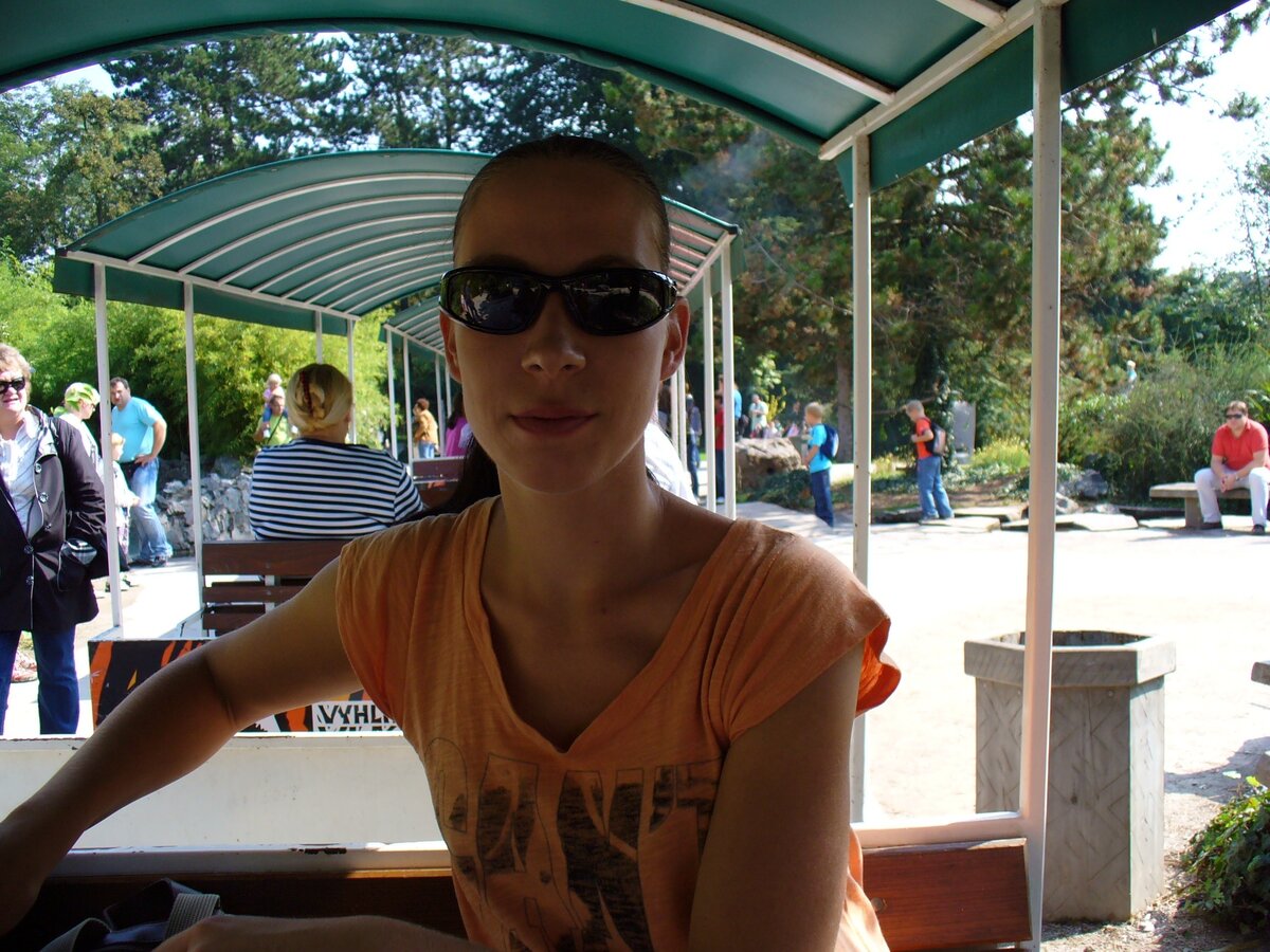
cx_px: 635
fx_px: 1357
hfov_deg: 50.1
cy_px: 476
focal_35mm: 37
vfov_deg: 38.7
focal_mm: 6.1
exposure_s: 1/320
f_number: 2.8
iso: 64
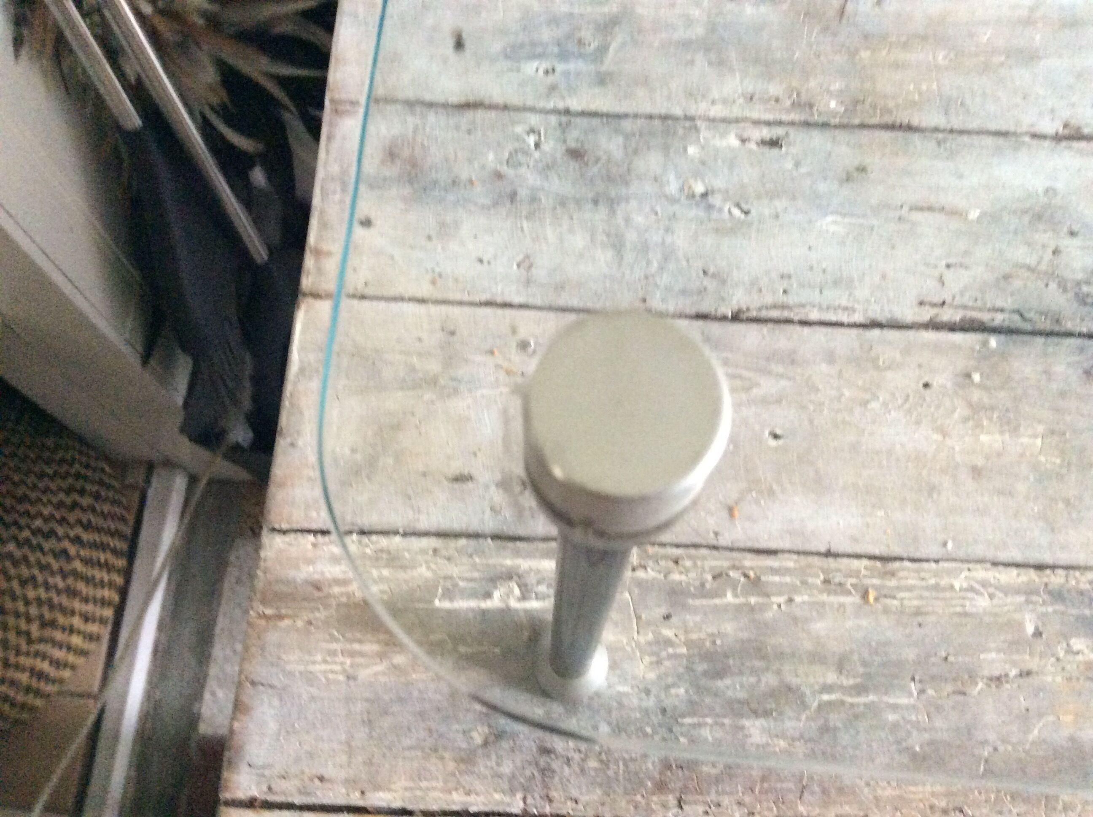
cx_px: 546
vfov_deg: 44.1
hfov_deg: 56.9
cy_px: 408
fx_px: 1009
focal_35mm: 32
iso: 400
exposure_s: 1/17
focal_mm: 3.3
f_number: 2.4
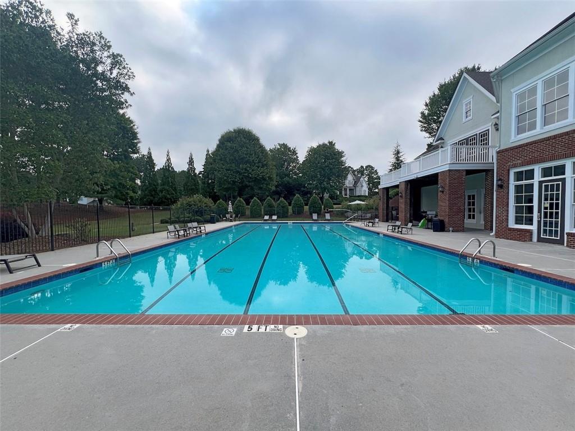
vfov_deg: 89.9
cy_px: 216
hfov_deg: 106.2
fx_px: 216
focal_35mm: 13
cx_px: 288
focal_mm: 1.57
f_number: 1.8
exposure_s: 1/515
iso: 32
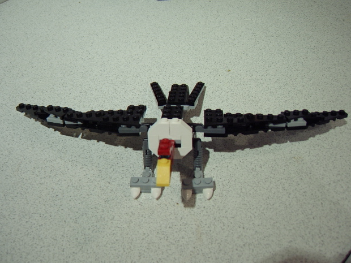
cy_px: 132
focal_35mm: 32
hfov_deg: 56.8
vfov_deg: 44.2
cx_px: 174
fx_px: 324
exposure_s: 1/18
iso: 100
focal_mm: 8.13
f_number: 2.7
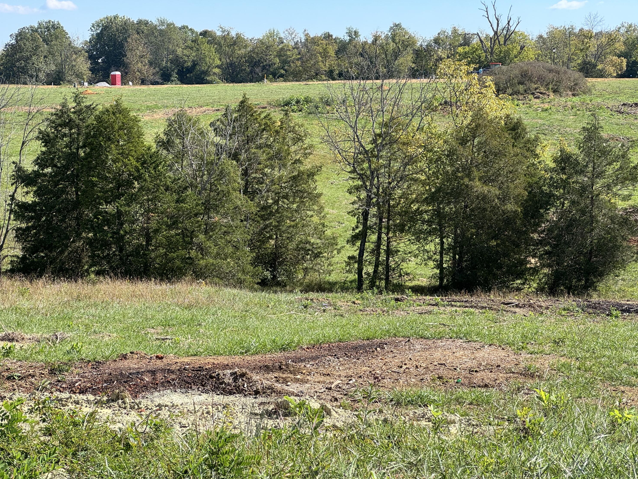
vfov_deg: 18.9
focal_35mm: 78
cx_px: 317
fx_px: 1437
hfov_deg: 25.0
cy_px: 242
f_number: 2.8
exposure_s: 1/430
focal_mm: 9
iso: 25
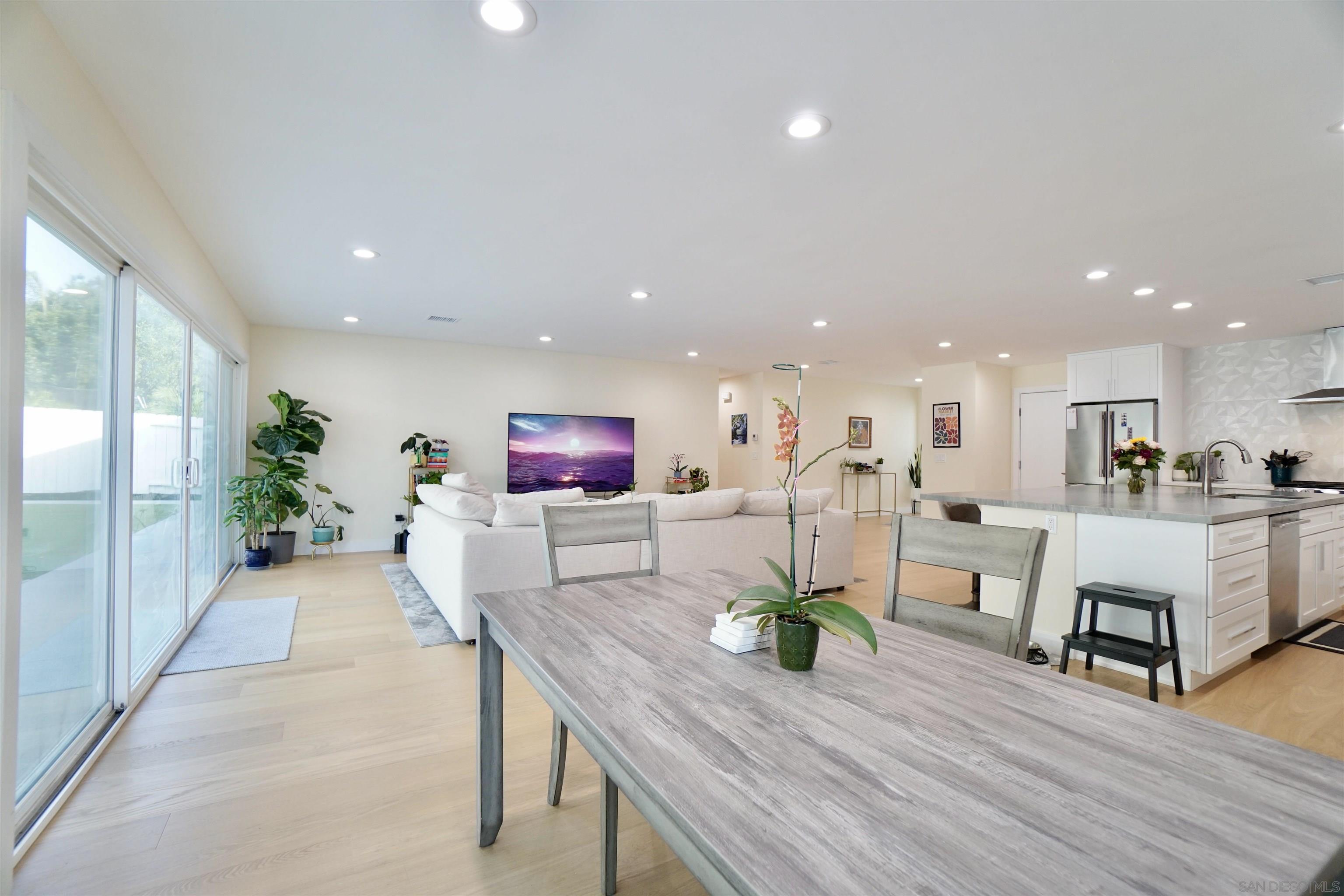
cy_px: 448
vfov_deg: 77.3
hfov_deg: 100.4
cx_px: 672
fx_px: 560
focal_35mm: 15
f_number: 4
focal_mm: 10
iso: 500
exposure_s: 1/60
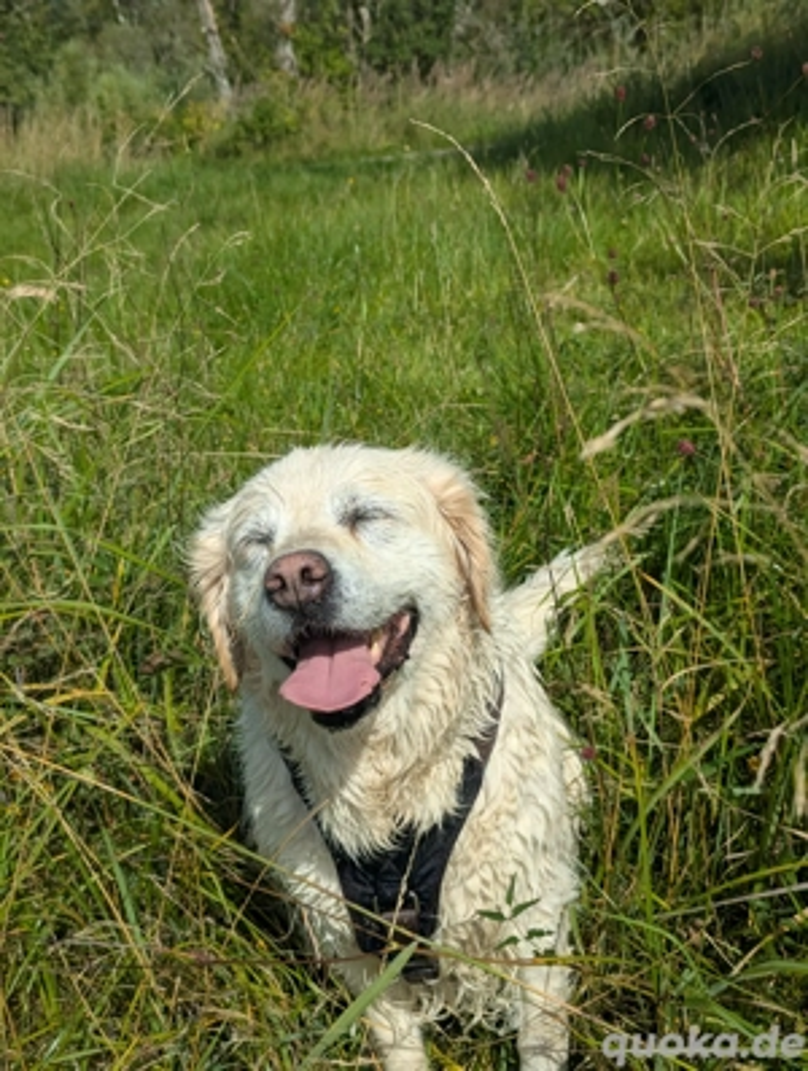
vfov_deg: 39.6
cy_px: 536
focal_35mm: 48
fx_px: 1489
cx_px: 404
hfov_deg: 30.4
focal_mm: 6.81
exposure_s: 1/4000
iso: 45
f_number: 1.85
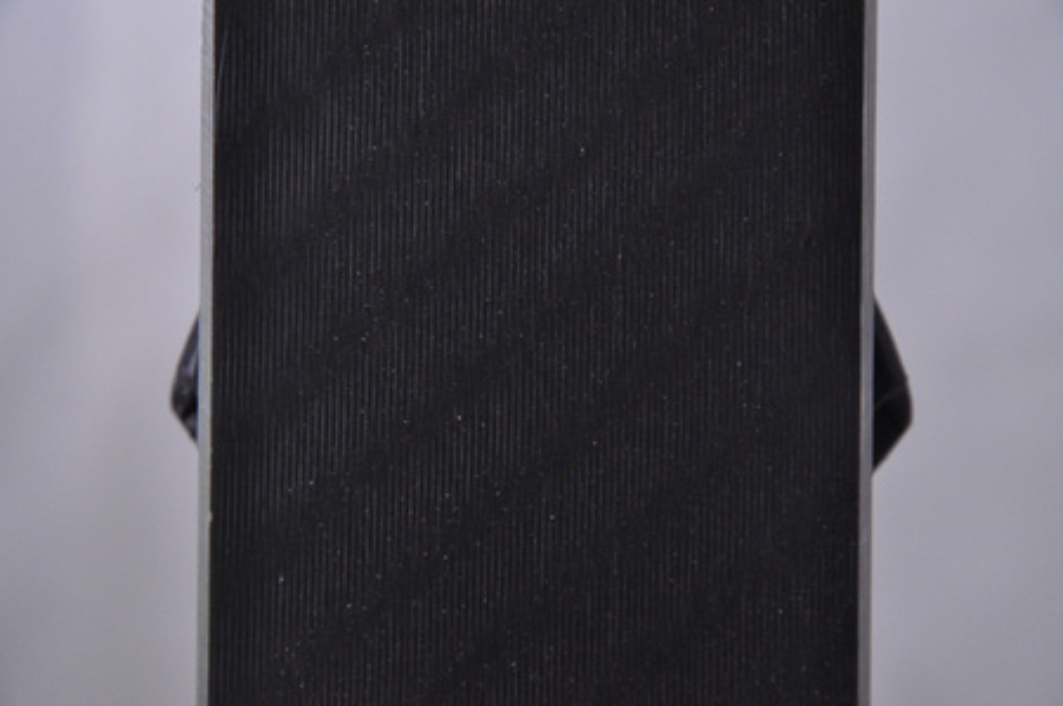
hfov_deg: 13.1
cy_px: 353
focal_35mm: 158
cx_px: 532
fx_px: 4645
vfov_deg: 8.7
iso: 3200
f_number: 9.5
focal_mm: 105
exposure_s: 1/125
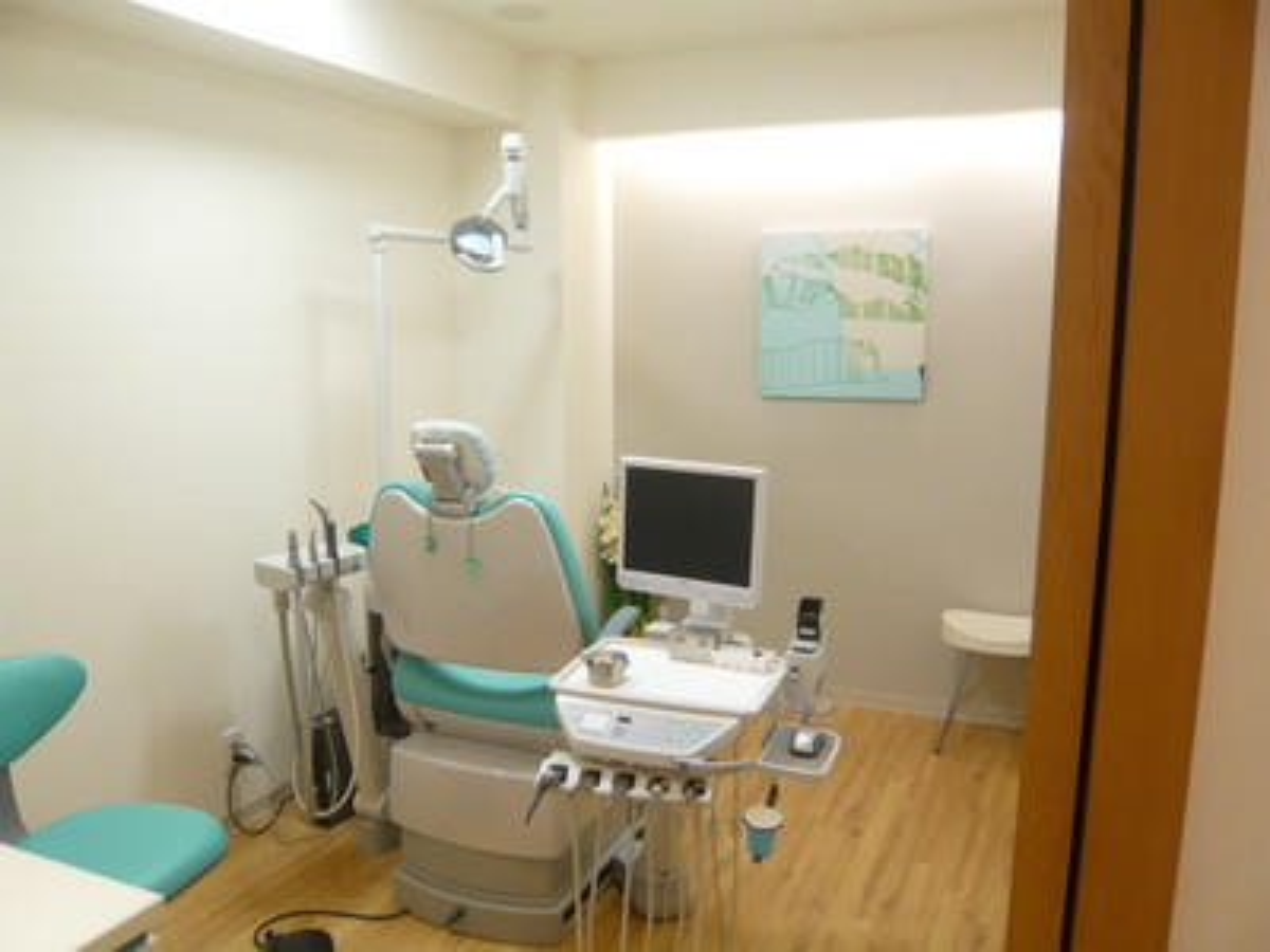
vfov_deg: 49.7
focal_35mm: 28
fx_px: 1027
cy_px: 476
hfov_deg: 63.4
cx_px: 635
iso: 160
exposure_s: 1/30
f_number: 2.8
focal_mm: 4.6
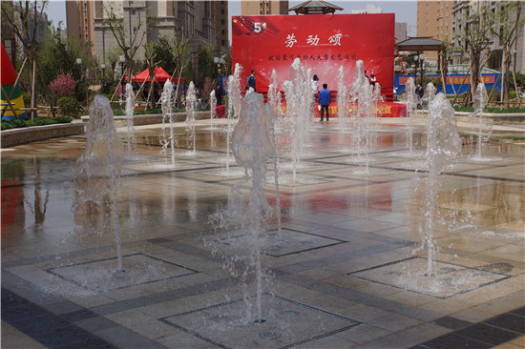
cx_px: 262
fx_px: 700
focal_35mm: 48
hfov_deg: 41.1
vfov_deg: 28.0
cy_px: 174
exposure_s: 1/320
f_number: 8
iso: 100
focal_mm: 32
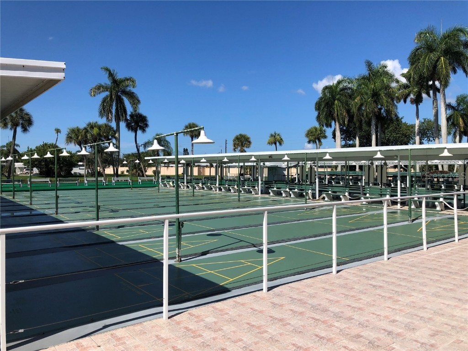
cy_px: 176
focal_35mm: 28
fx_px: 379
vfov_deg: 49.7
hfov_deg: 63.4
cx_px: 234
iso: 25
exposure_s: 1/3003
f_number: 1.8
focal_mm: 3.99
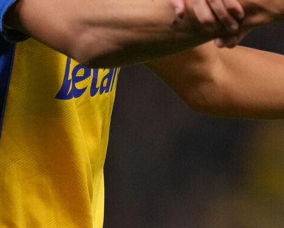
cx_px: 399
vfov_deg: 1.0
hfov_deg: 1.3
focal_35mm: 1513
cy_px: -80
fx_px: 12720
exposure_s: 1/1600
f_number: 2.8
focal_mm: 400
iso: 4000
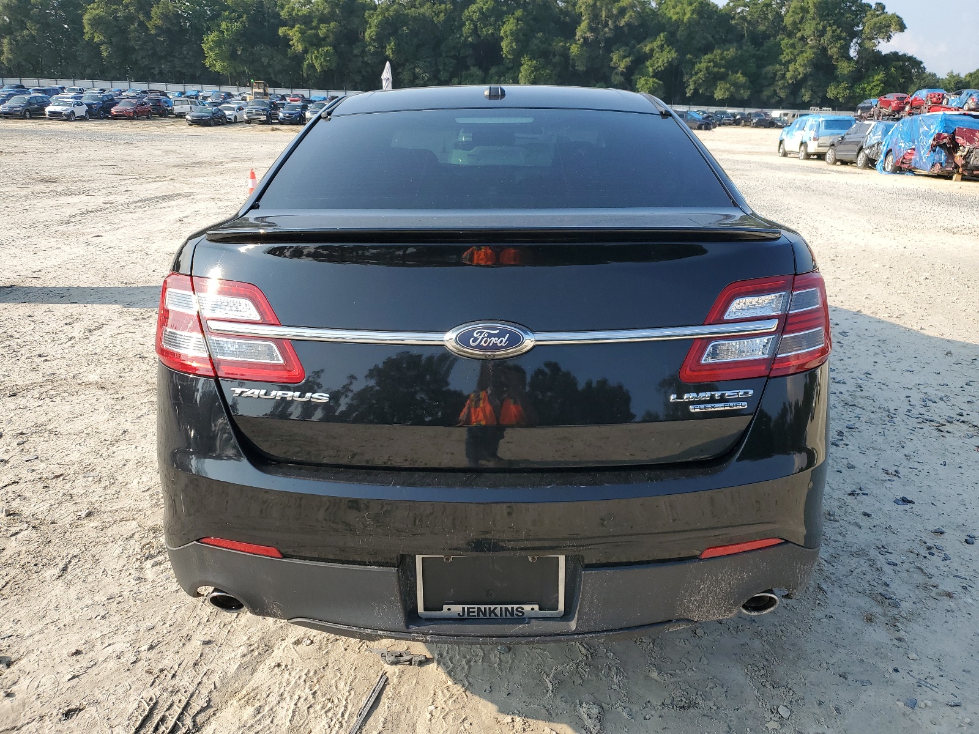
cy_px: 367
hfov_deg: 67.3
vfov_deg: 53.1
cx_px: 490
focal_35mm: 26
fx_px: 735
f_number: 1.5
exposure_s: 1/1667
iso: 50
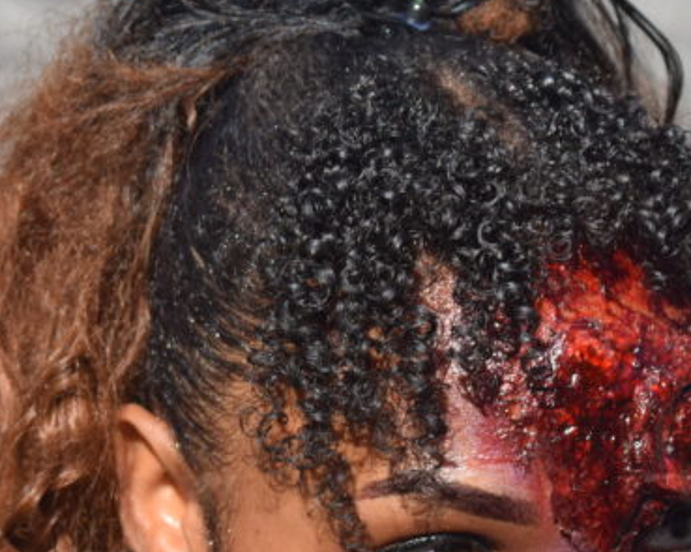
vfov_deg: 6.4
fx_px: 4948
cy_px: 615
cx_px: 167
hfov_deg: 8.0
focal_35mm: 242
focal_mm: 62
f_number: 6.3
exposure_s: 1/640
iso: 200
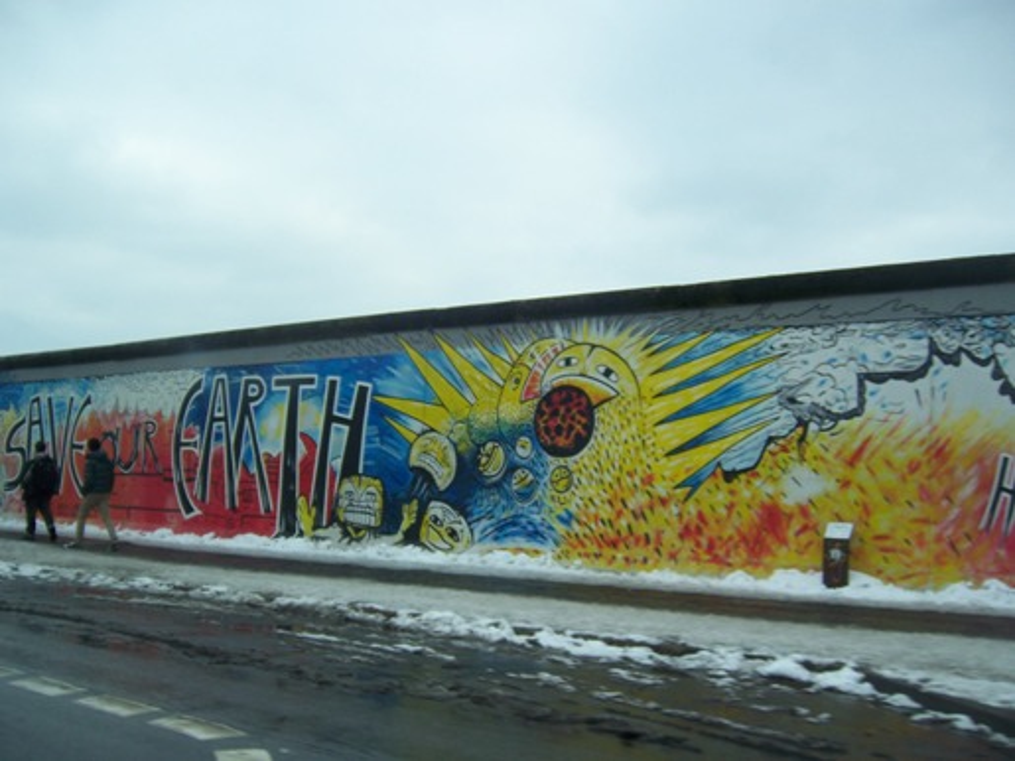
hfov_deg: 51.4
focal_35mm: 36
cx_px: 508
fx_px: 1055
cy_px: 380
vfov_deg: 39.6
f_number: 2.8
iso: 80
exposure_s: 1/320
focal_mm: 6.2
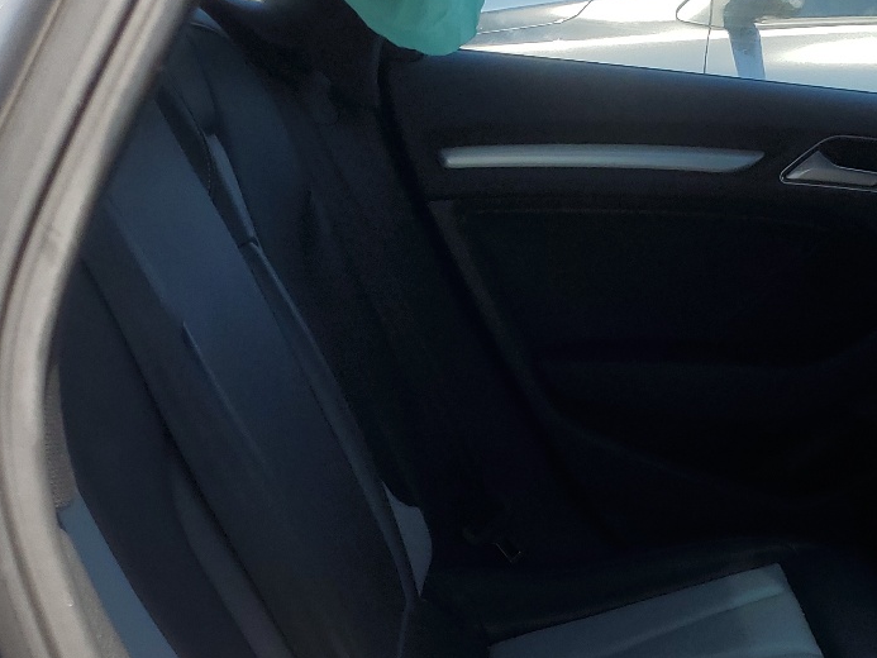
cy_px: 743
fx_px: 1520
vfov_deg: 22.8
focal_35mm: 60
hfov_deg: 30.7
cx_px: 788
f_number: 1.5
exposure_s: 1/1250
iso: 50
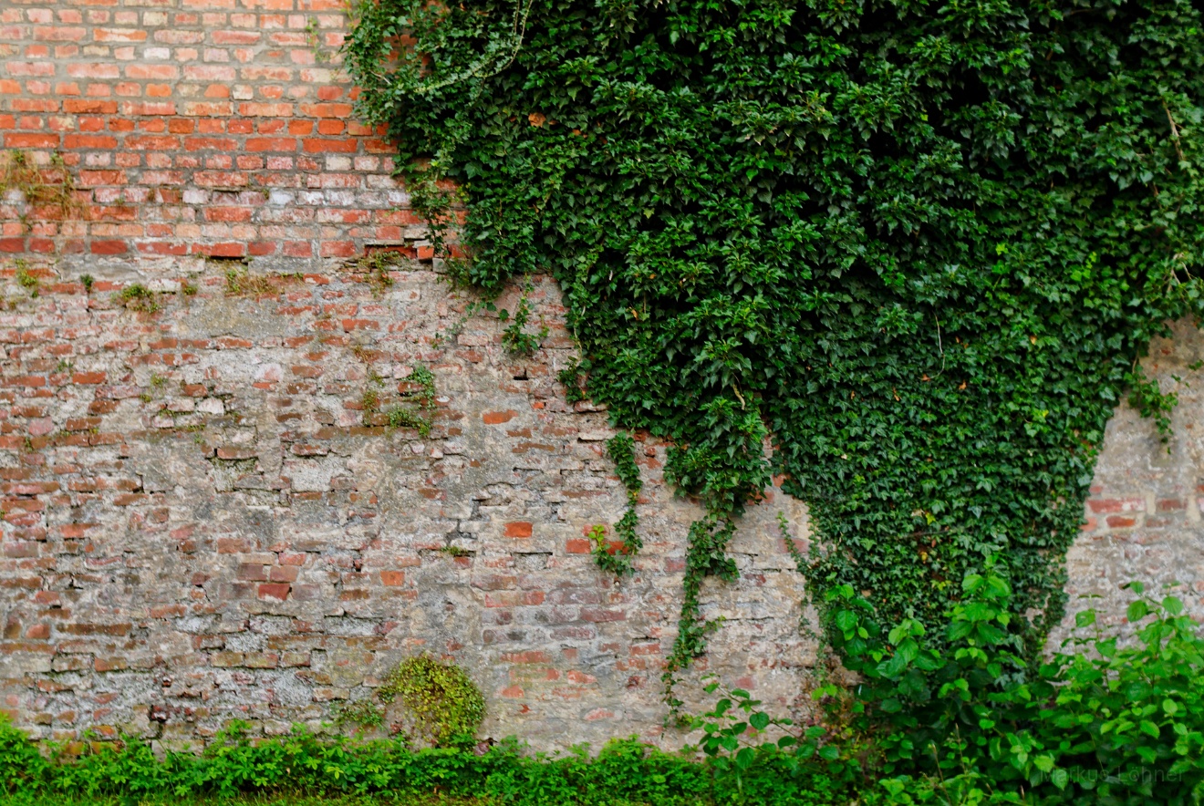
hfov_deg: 43.6
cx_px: 602
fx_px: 1507
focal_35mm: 45
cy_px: 403
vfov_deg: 30.0
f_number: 2.8
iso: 100
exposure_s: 1/40
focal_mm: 30
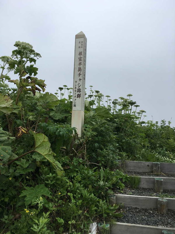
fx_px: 195
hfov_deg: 48.2
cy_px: 117
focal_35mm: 29
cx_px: 88
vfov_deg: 61.7
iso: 25
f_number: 2.2
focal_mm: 4.15
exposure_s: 1/641
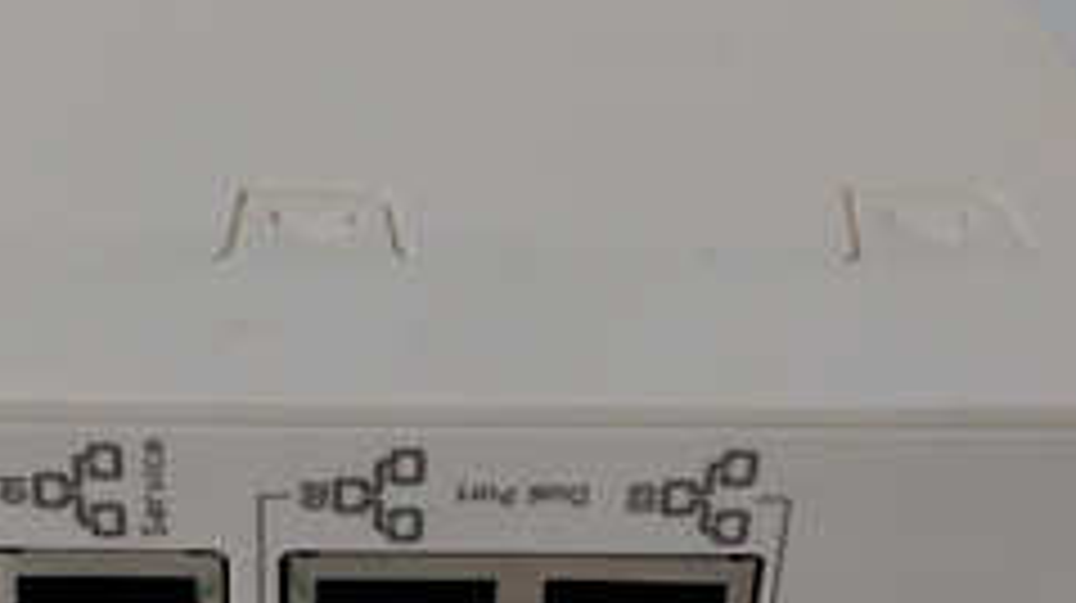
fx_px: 2110
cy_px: 612
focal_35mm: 74
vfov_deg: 15.9
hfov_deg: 28.3
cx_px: 302
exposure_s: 1/33
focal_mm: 3.79
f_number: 2
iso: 246
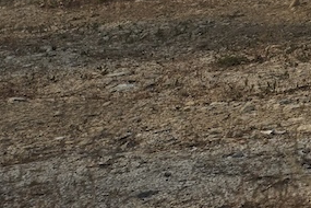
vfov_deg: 6.8
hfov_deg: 9.3
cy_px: -374
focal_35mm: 185
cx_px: 869
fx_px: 1598
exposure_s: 1/640
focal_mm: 33
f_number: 8
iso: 640
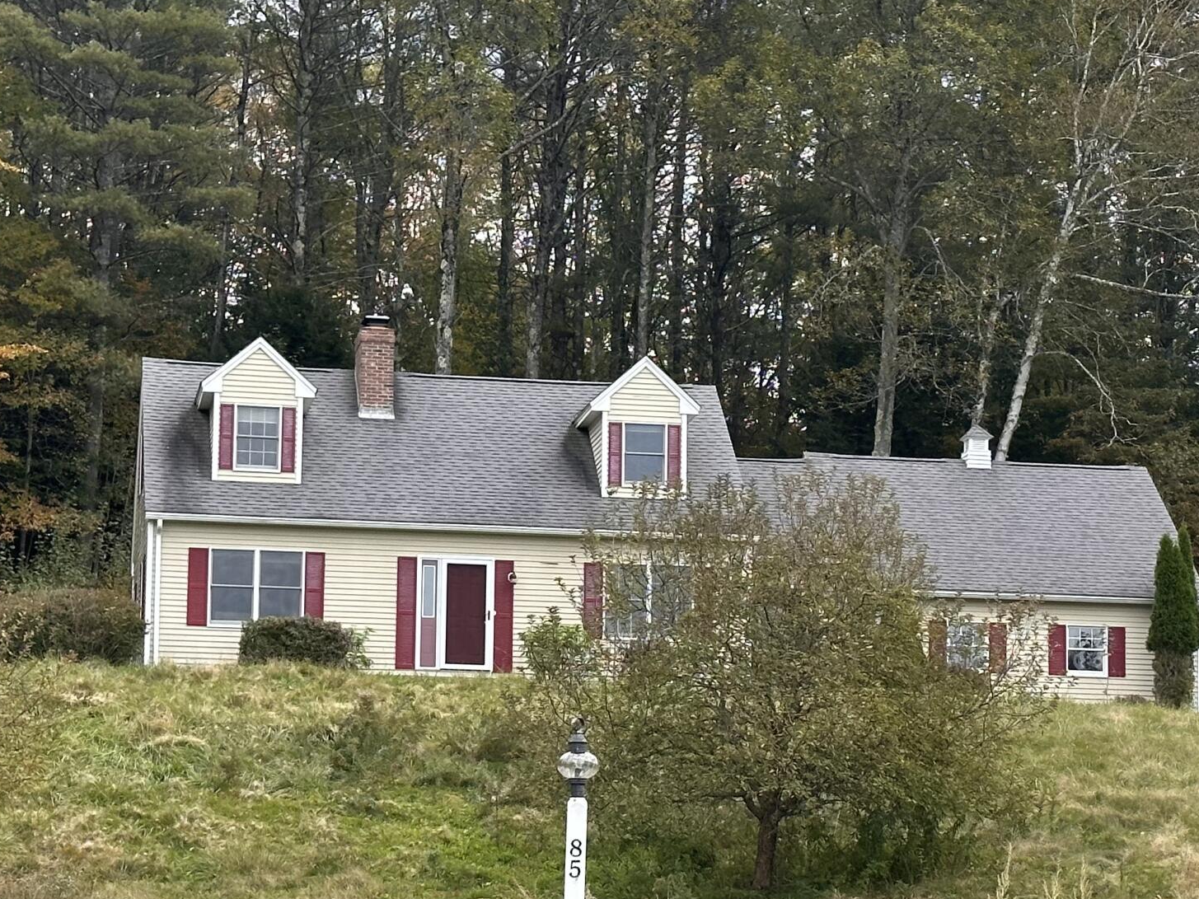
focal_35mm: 99
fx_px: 3429
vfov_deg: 14.9
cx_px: 697
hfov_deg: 19.8
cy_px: 637
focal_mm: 6.86
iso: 64
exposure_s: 1/1133
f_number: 1.78
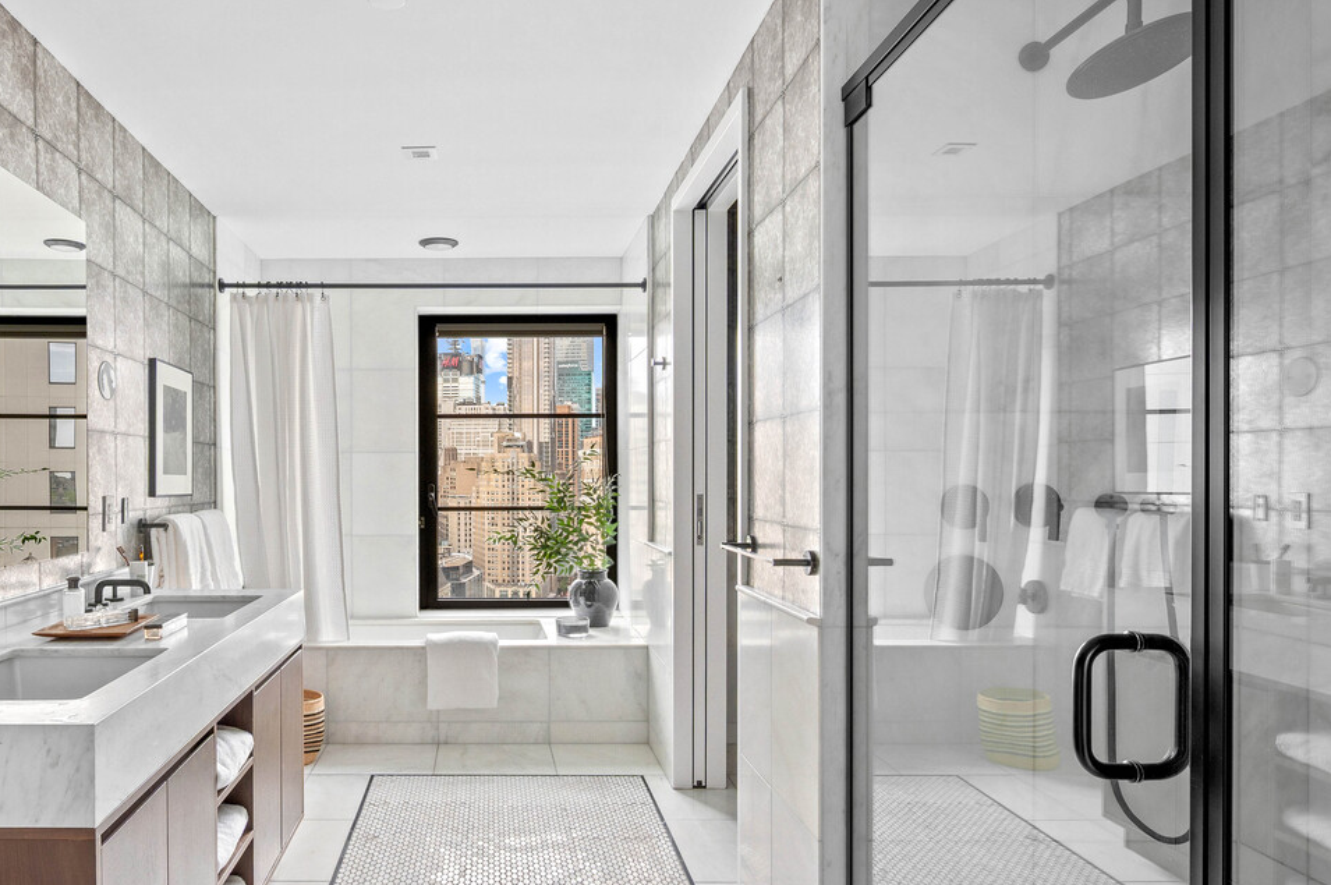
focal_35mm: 22
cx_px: 440
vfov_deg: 56.9
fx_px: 813
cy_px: 503
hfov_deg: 76.1
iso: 250
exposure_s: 1/1.25
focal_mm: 14
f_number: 11
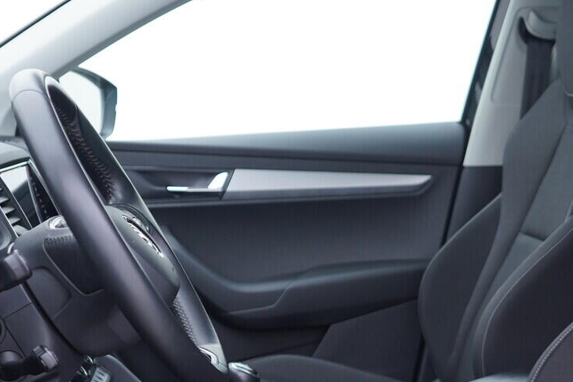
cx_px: 344
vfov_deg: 19.0
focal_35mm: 71
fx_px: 1130
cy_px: 322
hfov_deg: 28.4
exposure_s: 1/40
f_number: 2.8
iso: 200
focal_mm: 24
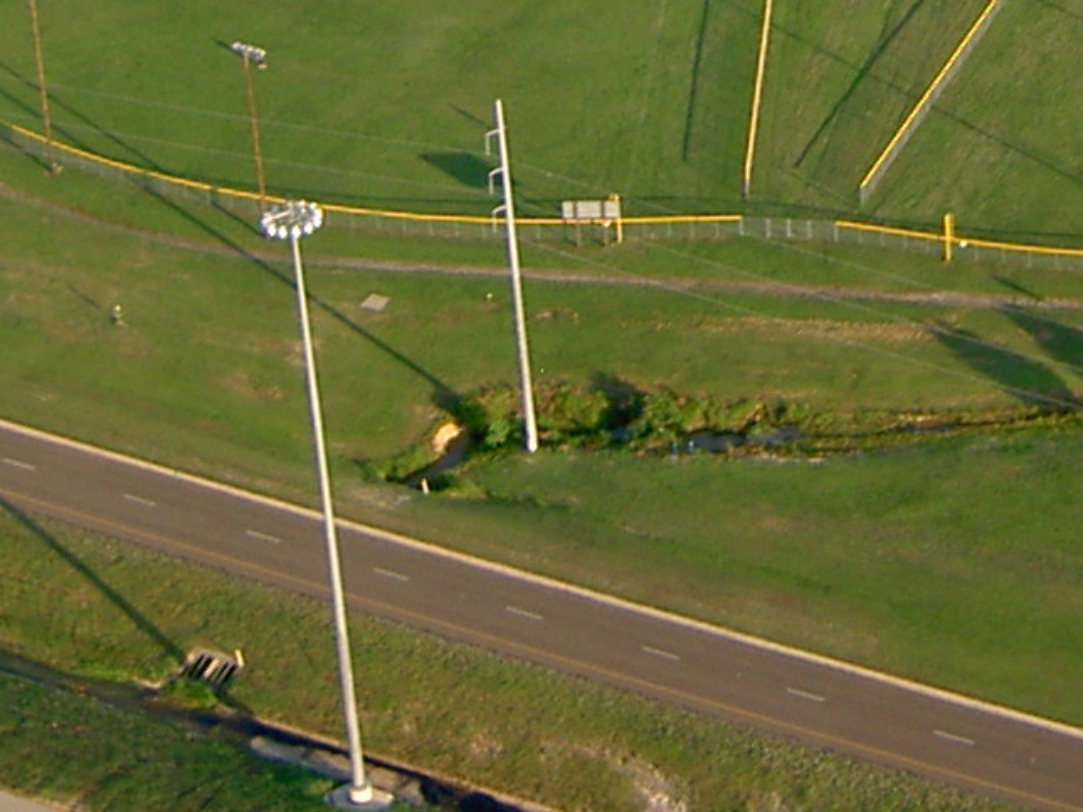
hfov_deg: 16.1
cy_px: -440
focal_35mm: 120
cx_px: 1088
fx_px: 3754
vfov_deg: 11.8
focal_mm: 5.6
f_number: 2.8
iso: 50
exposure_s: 1/250
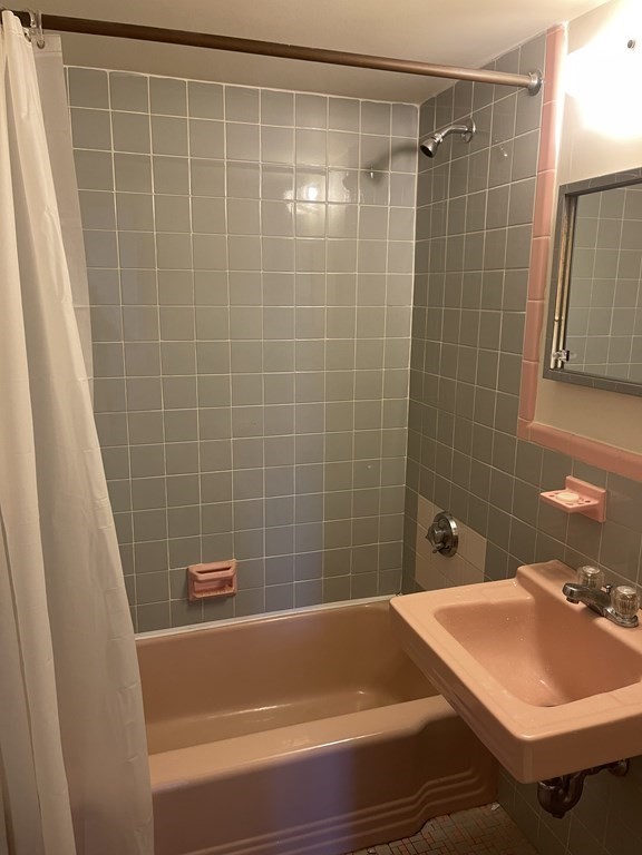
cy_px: 428
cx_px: 321
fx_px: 643
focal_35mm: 26
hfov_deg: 53.1
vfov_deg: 67.3
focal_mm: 5.1
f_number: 1.6
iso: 125
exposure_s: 1/60
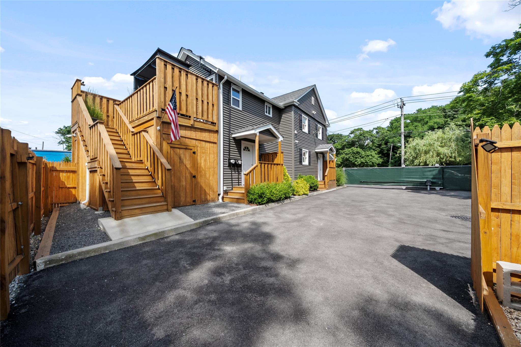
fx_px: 174
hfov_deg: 112.6
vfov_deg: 90.0
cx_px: 260
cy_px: 174
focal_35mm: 12
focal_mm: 12
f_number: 8
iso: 400
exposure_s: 1/125
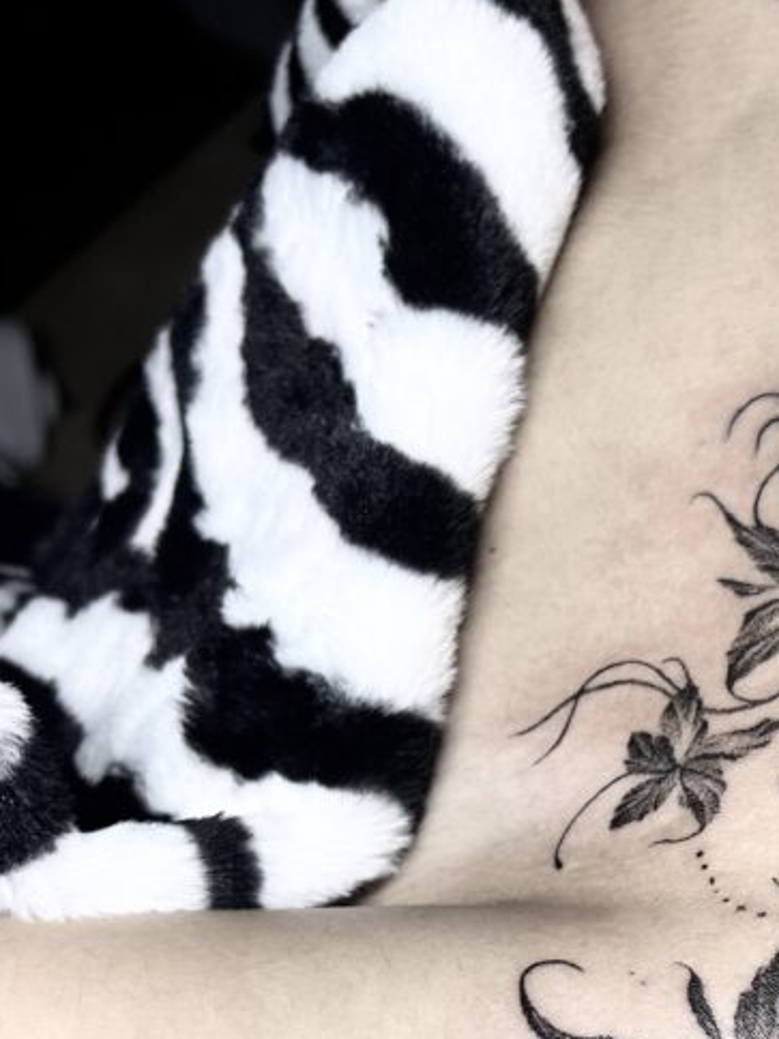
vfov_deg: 33.3
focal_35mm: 55
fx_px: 1650
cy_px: 908
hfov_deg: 25.5
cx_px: 734
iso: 40
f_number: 1.5
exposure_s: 1/157
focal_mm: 5.7
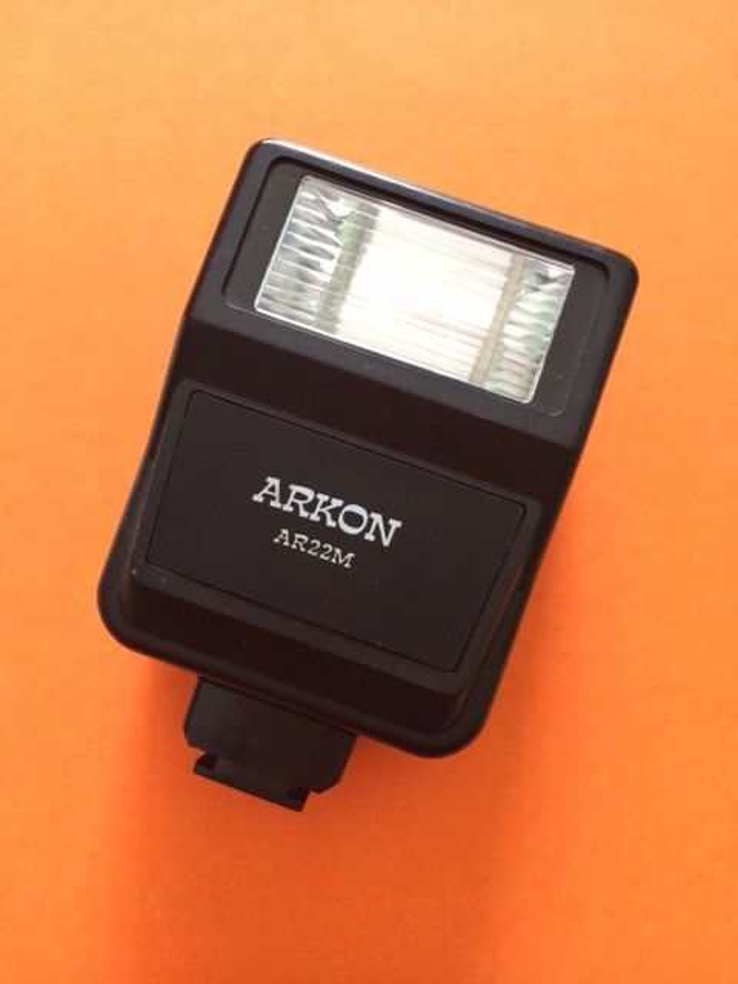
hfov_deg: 46.8
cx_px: 369
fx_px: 853
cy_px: 492
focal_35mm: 30
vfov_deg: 60.0
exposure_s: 1/30
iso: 250
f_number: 2.2
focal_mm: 4.12
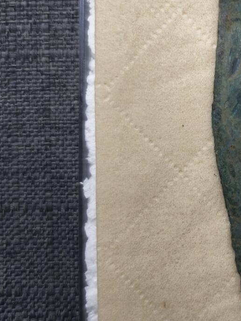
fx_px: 557
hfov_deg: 22.4
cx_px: 292
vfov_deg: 32.1
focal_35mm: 60
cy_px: 132
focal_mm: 5.6
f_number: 1.57
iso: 198
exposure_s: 1/100
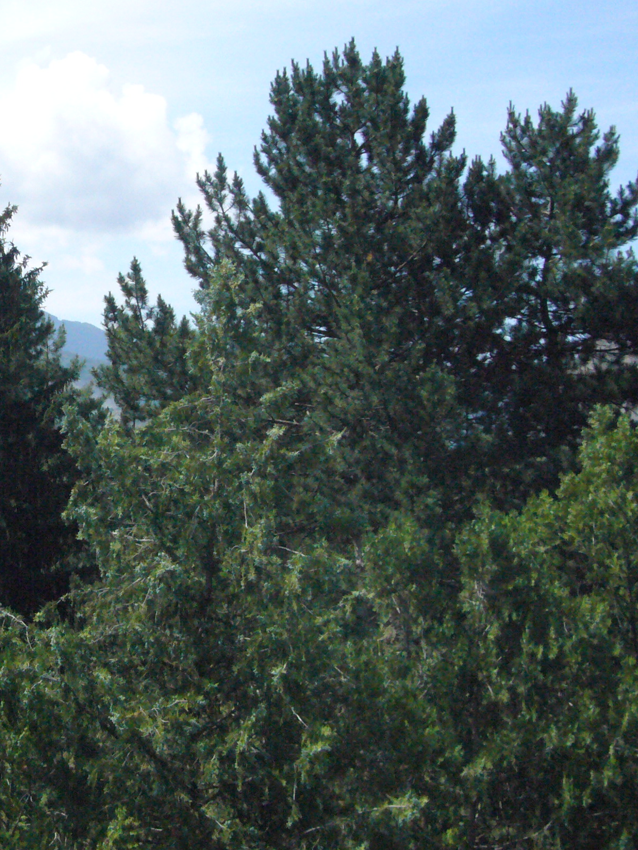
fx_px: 1818
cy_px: 473
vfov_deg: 26.3
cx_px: -53
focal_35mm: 74
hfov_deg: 19.1
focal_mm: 6.9
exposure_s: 1/800
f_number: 7.1
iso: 400
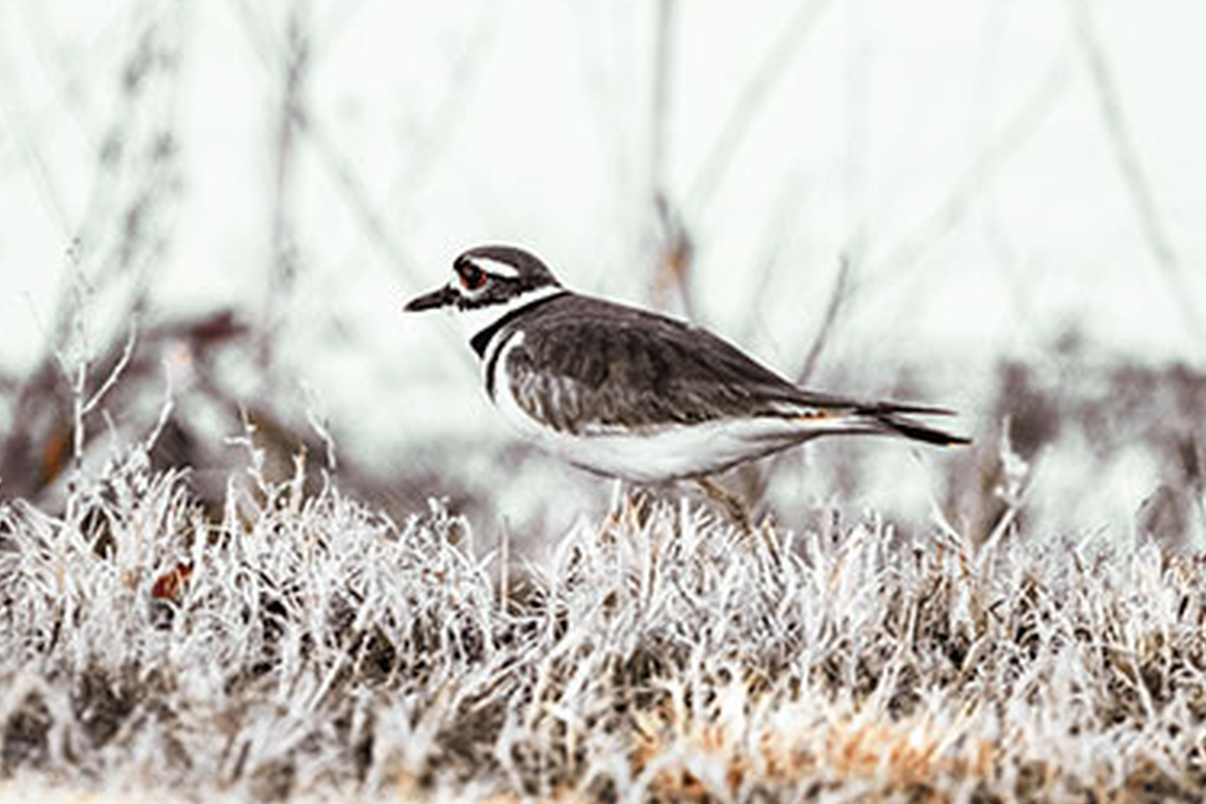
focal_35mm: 1599
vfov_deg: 0.9
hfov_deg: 1.3
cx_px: 756
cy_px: 487
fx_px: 53562
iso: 2000
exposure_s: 1/1250
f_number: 13
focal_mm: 1200
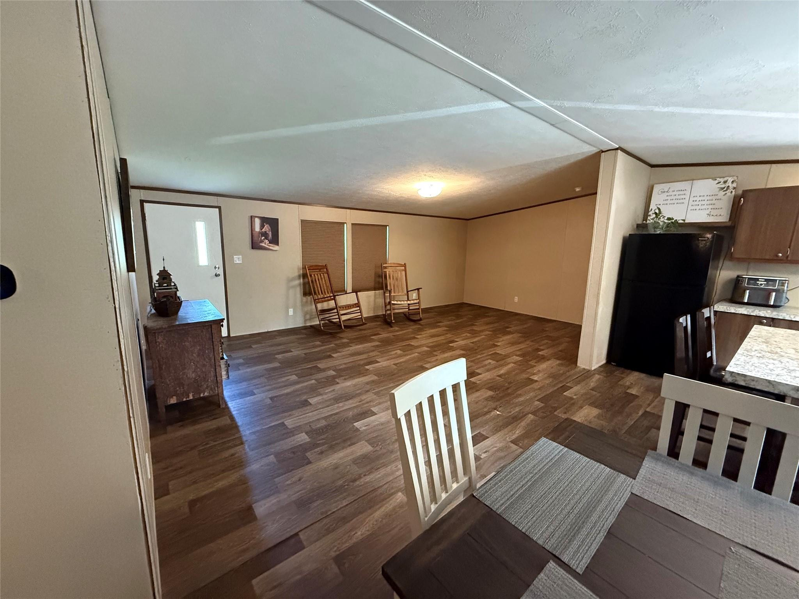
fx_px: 323
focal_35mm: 14
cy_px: 300
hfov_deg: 102.1
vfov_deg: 85.7
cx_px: 400
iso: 1000
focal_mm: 2.22
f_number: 2.2
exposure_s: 1/60
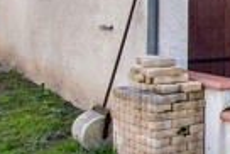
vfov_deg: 15.1
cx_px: 414
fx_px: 563
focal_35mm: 88
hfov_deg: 18.2
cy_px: -21
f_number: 5.6
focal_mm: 10
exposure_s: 1/1000
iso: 250
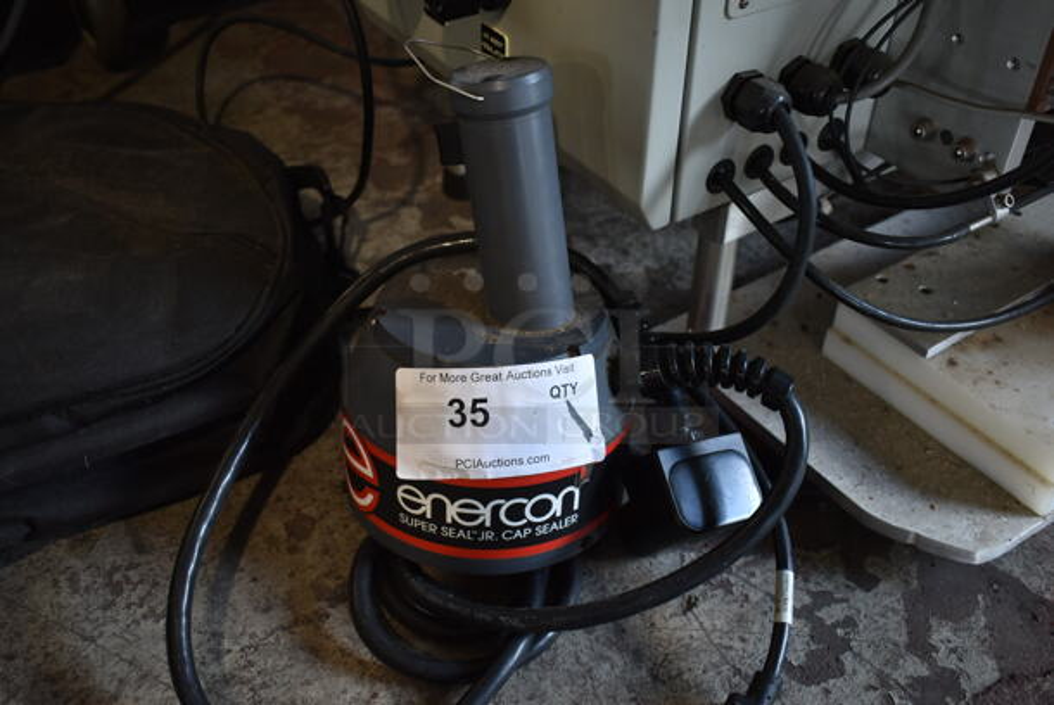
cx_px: 527
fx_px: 1055
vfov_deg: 37.0
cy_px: 352
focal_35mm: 36
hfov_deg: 53.1
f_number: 3.8
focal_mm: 24
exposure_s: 1/40
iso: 280
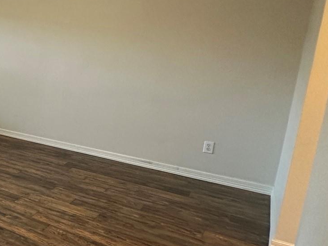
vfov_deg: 36.8
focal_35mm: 39
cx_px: -81
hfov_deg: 35.5
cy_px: 108
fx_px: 369
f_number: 2.2
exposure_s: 1/120
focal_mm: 2.22
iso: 320
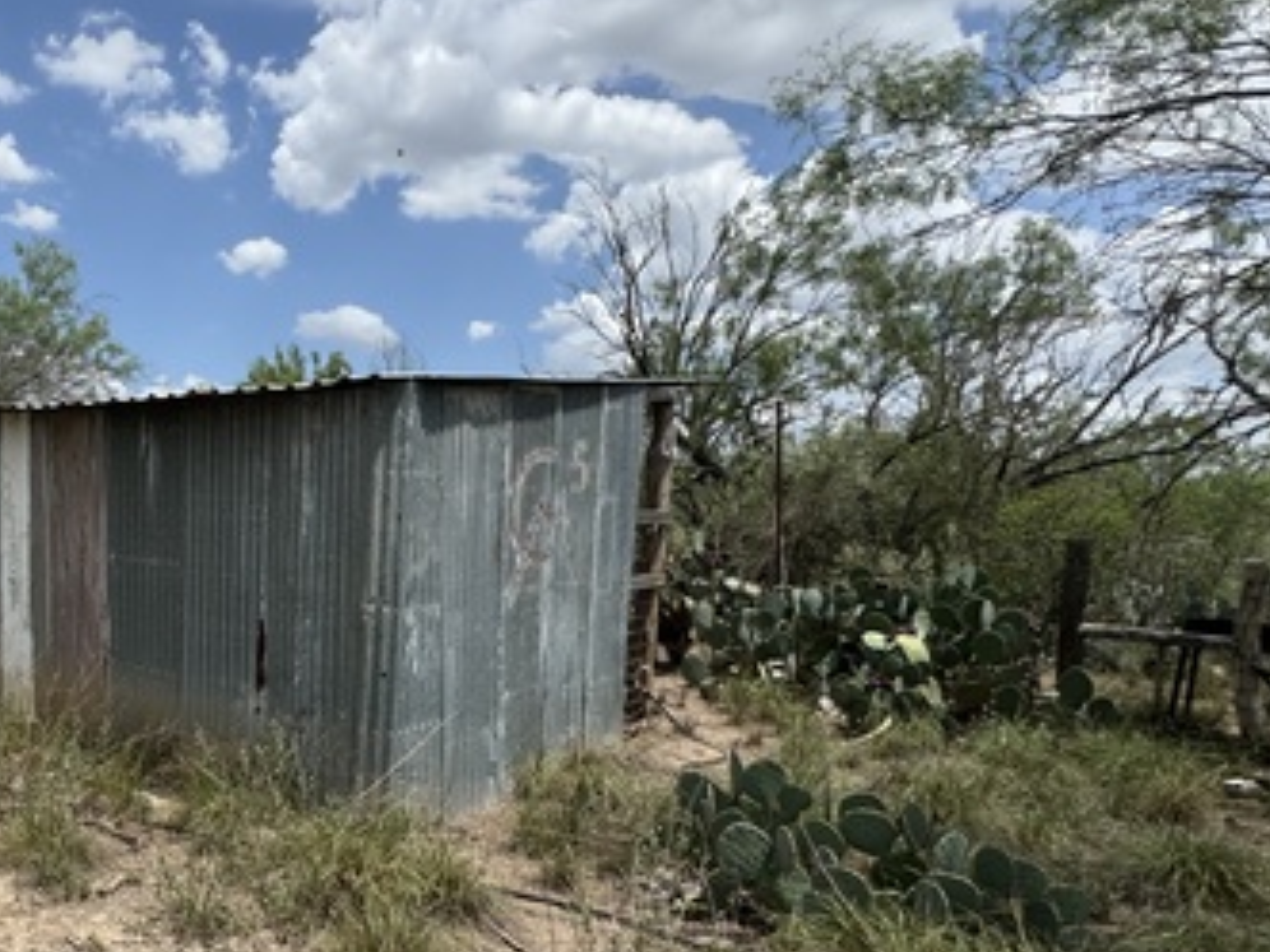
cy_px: 627
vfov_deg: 50.5
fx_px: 991
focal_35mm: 27
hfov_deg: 58.1
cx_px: 184
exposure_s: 1/2028
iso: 40
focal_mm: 2.22
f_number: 2.2
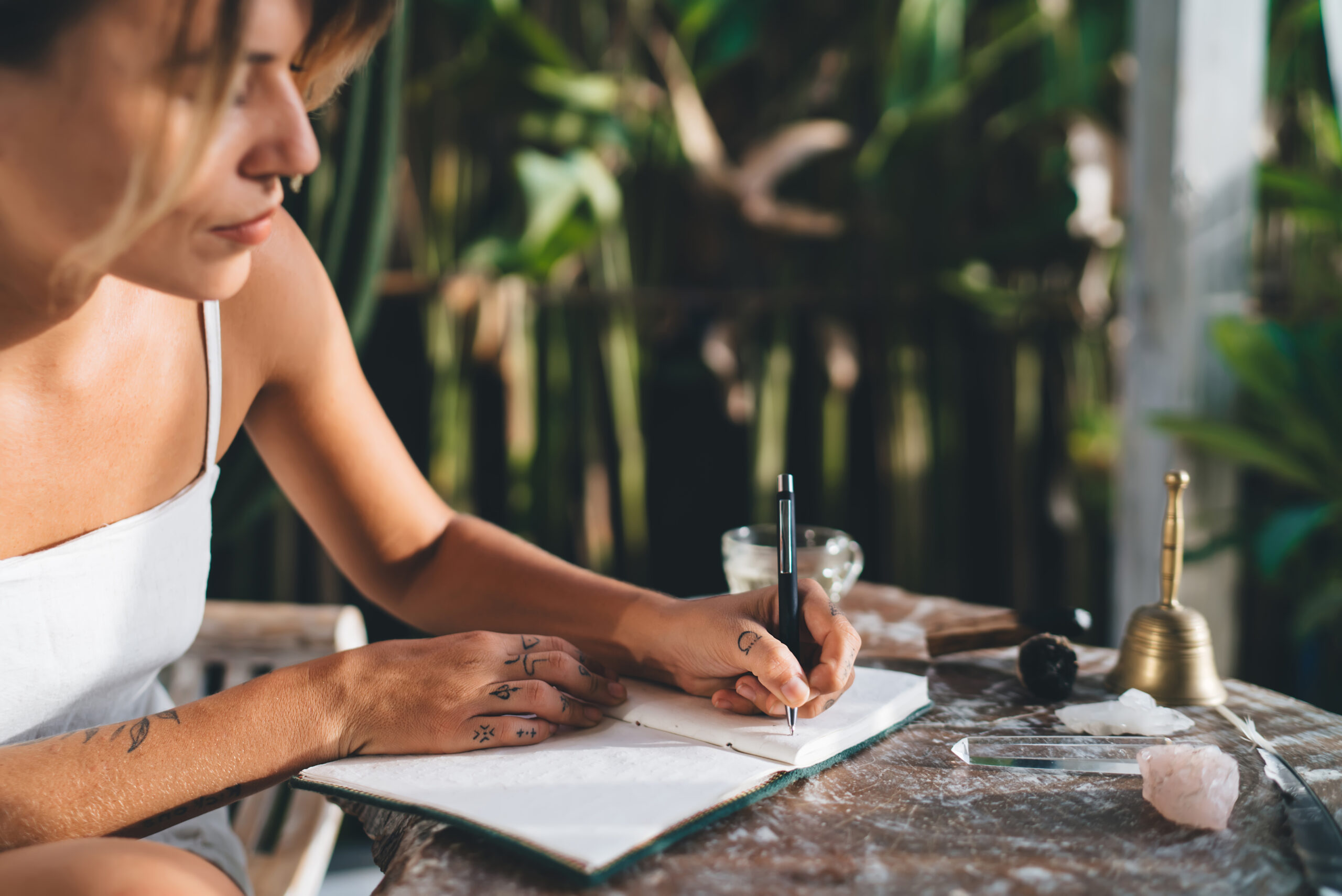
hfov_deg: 54.4
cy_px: 448
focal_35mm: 35
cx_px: 671
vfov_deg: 37.9
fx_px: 1305
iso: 100
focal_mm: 35
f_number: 2.2
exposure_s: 1/1000
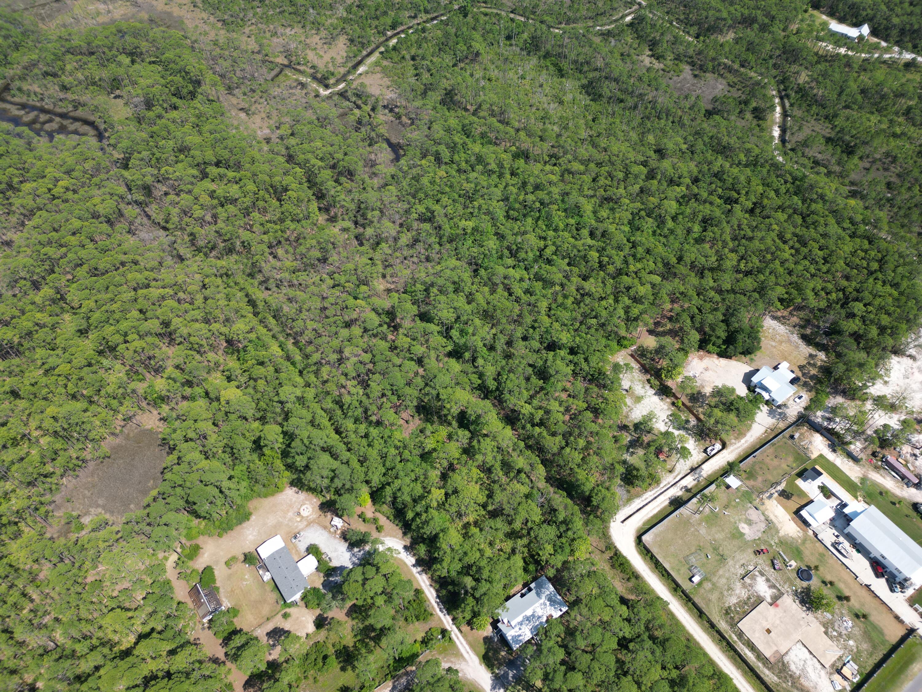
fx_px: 639
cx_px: 461
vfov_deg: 56.8
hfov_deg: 71.6
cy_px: 346
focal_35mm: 24
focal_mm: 6.72
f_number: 1.7
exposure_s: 1/1600
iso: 110
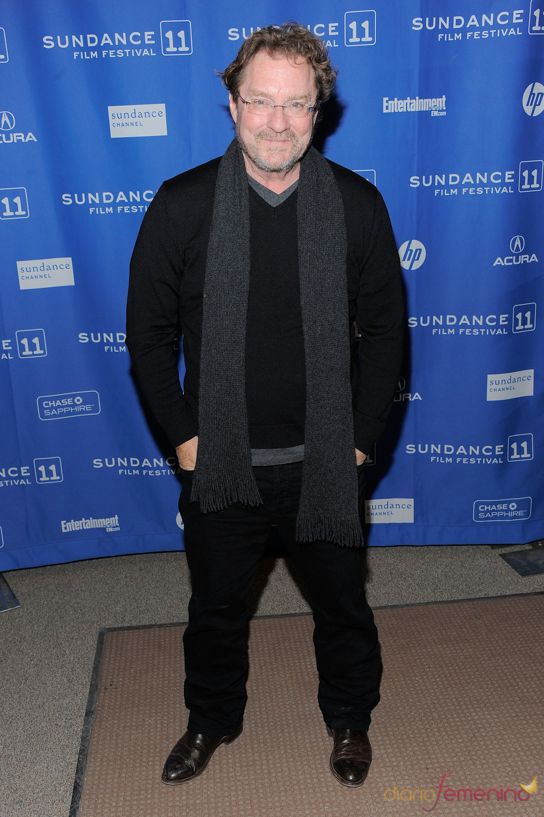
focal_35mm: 36
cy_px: 408
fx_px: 816
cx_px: 272
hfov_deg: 36.9
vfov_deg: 53.1
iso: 500
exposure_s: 1/200
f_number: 8
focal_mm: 36
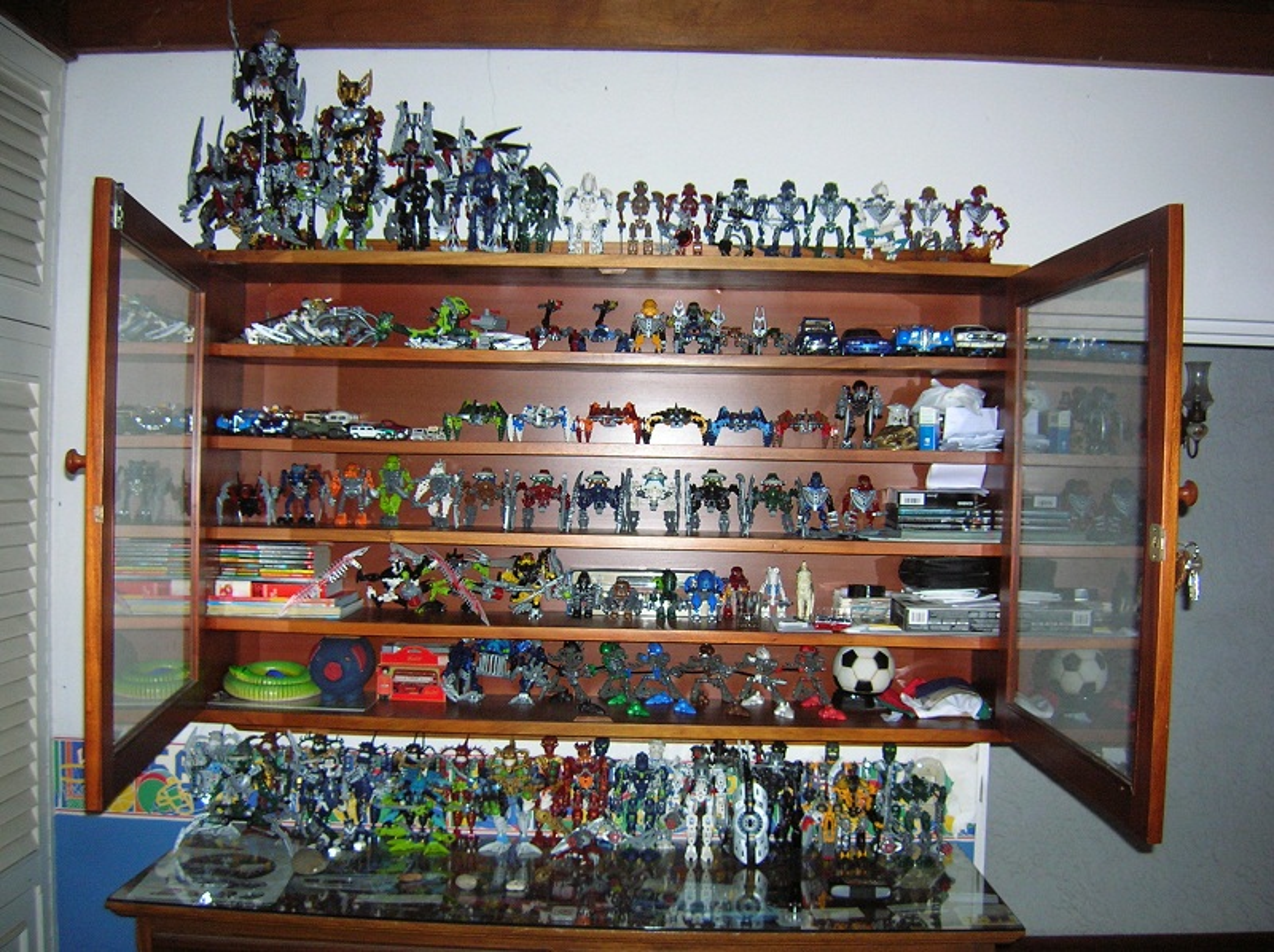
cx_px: 637
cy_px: 476
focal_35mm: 34
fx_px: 1250
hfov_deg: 54.0
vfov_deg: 41.7
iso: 111
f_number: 2.9
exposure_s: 1/60.1
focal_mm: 5.7
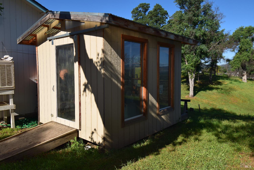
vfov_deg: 47.9
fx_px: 190
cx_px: 127
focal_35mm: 27
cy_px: 85
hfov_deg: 67.4
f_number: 10
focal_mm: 18
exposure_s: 1/200
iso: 100
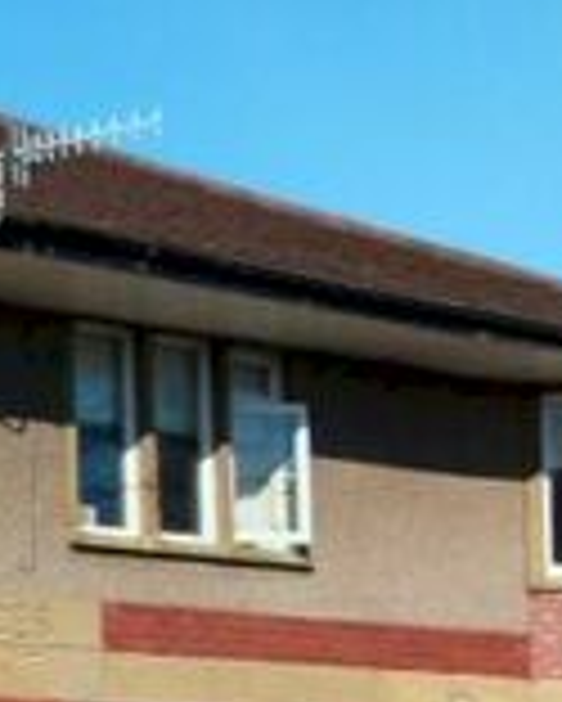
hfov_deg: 11.4
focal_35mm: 114
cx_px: -746
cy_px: 745
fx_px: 2368
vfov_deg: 16.4
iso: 100
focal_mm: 4.7
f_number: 4
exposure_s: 1/800
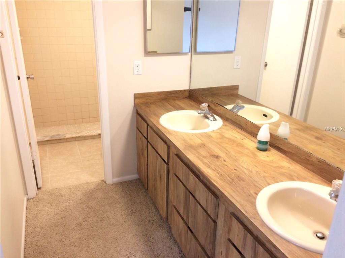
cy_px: 129
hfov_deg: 61.7
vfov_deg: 48.2
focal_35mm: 29
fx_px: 289
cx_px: 172
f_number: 2.2
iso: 125
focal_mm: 4.15
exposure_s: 1/30
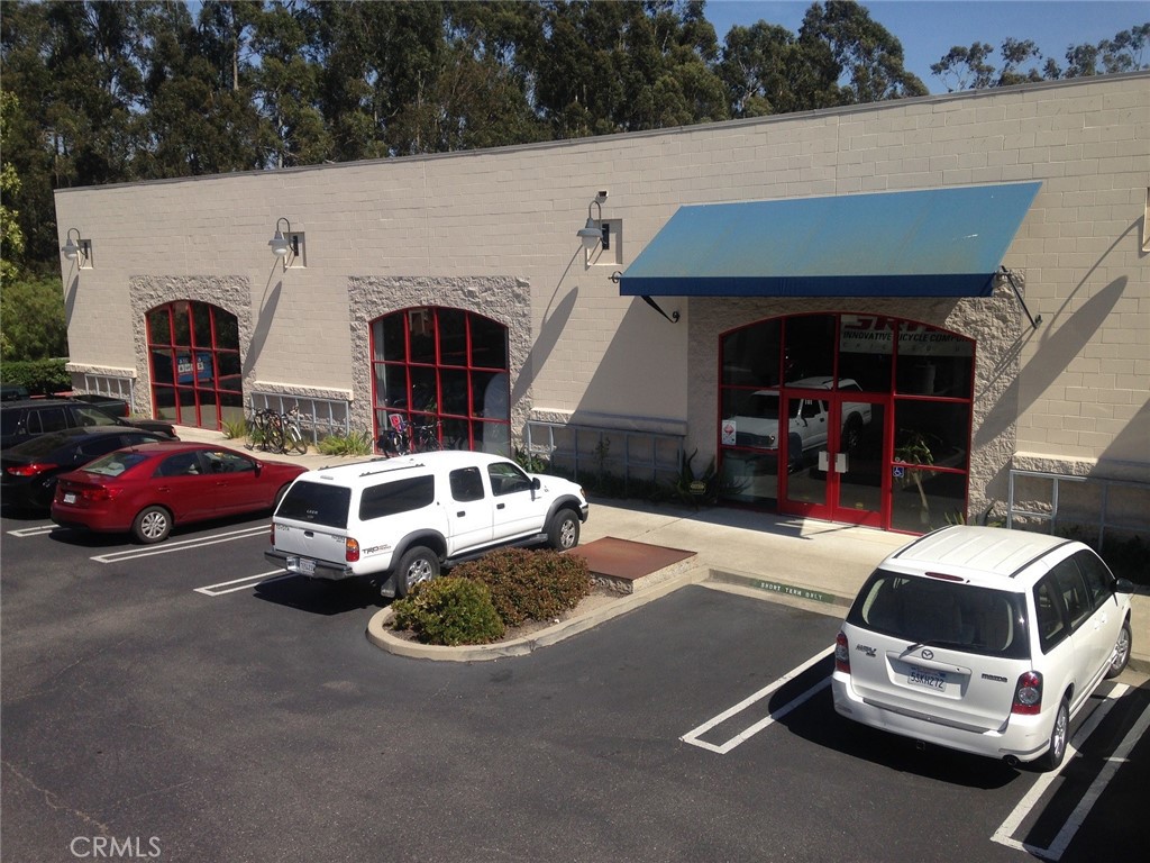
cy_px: 432
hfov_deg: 55.4
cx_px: 575
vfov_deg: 42.9
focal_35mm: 33
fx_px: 1096
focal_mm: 4.12
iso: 50
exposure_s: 1/1642
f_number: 2.4
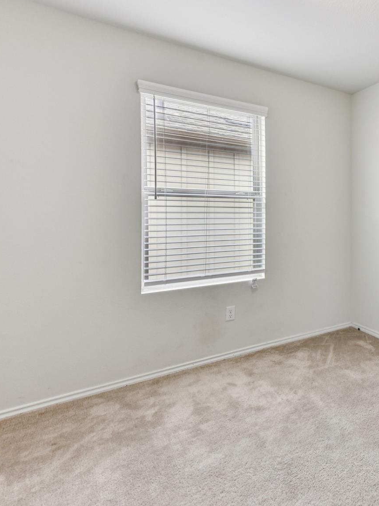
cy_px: 223
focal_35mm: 24
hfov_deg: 47.5
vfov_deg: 71.4
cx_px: 375
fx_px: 351
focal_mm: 14
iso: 400
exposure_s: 1/40
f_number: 8
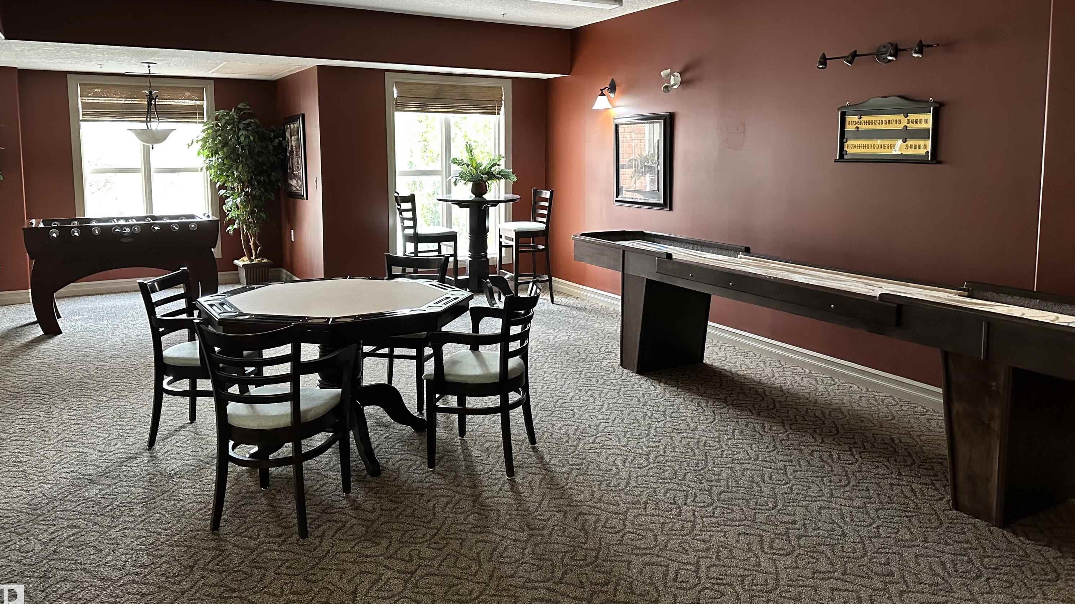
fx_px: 770
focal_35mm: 27
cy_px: 218
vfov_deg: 42.5
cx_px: 543
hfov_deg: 69.9
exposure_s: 1/60
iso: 640
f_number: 1.78
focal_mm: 6.86
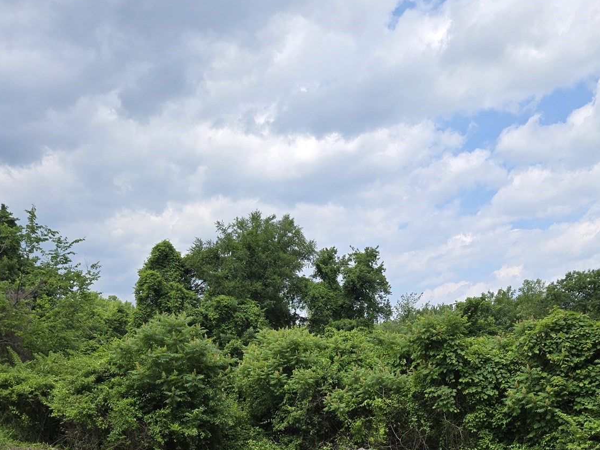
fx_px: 728
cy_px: 405
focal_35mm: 42
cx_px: 391
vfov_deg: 32.6
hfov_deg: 44.3
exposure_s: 1/1563
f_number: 1.8
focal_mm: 5.4
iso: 25
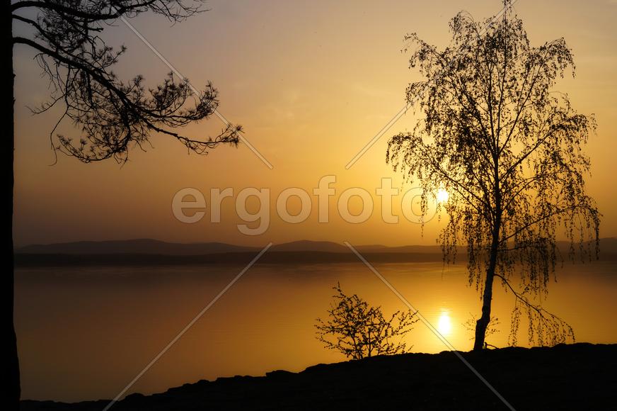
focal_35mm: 52
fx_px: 899
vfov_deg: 25.7
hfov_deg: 37.9
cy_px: 206
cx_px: 308
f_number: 10
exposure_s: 1/320
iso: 125
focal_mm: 35
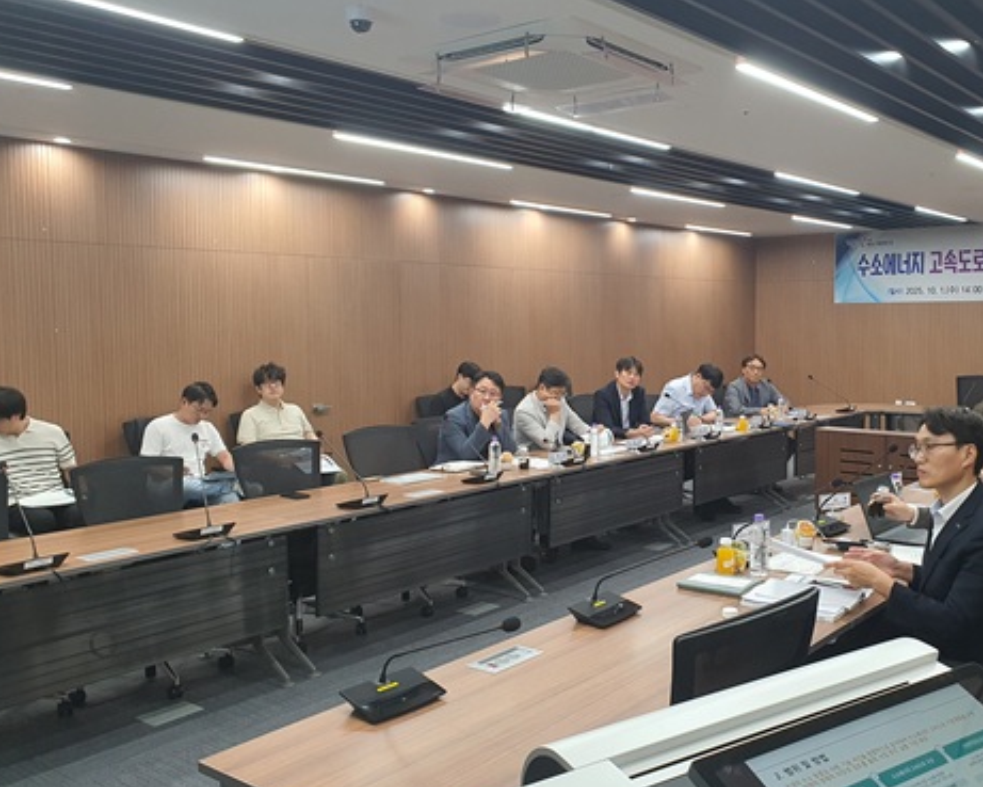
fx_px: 960
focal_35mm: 33
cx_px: 608
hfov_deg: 53.7
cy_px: 373
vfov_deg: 44.5
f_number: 2.4
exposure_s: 1/120
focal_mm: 4.3
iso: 200
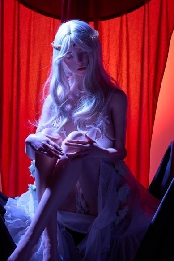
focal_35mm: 108
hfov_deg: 12.7
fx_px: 782
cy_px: 149
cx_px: 76
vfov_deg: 18.9
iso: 100
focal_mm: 70
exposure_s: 1/4
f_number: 8
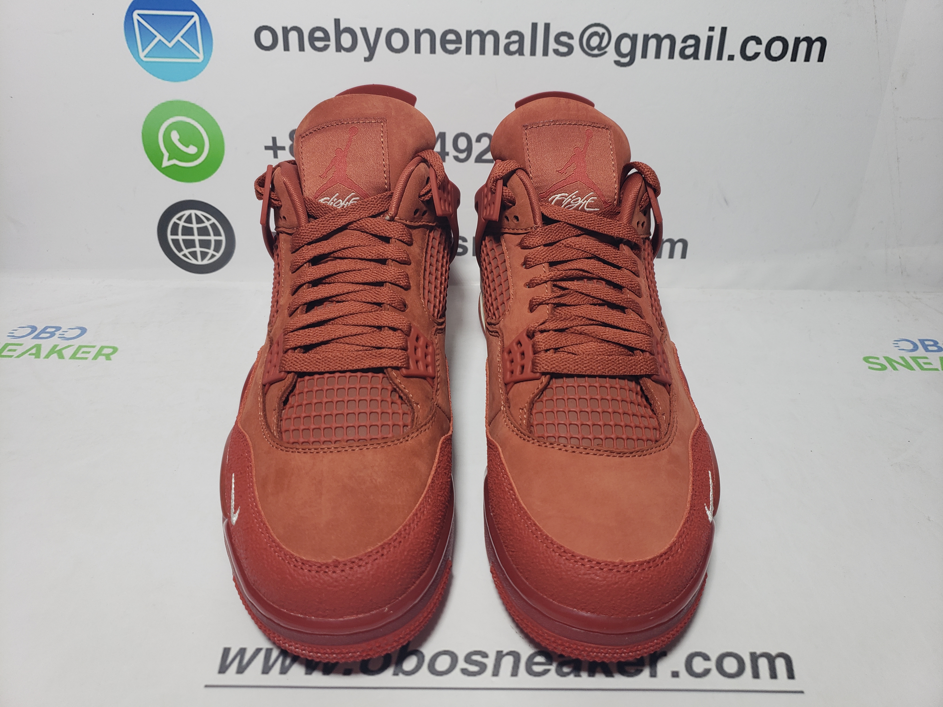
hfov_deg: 67.3
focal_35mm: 26
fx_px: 708
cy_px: 354
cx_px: 472
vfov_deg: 53.1
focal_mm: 4.3
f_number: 1.5
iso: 50
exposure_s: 1/381
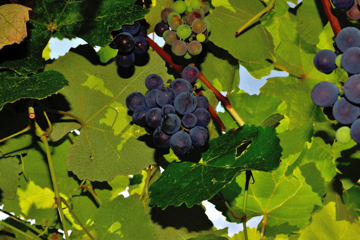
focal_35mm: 75
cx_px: 180
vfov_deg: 18.2
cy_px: 120
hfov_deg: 27.0
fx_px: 750
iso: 100
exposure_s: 1/60
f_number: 16
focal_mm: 75
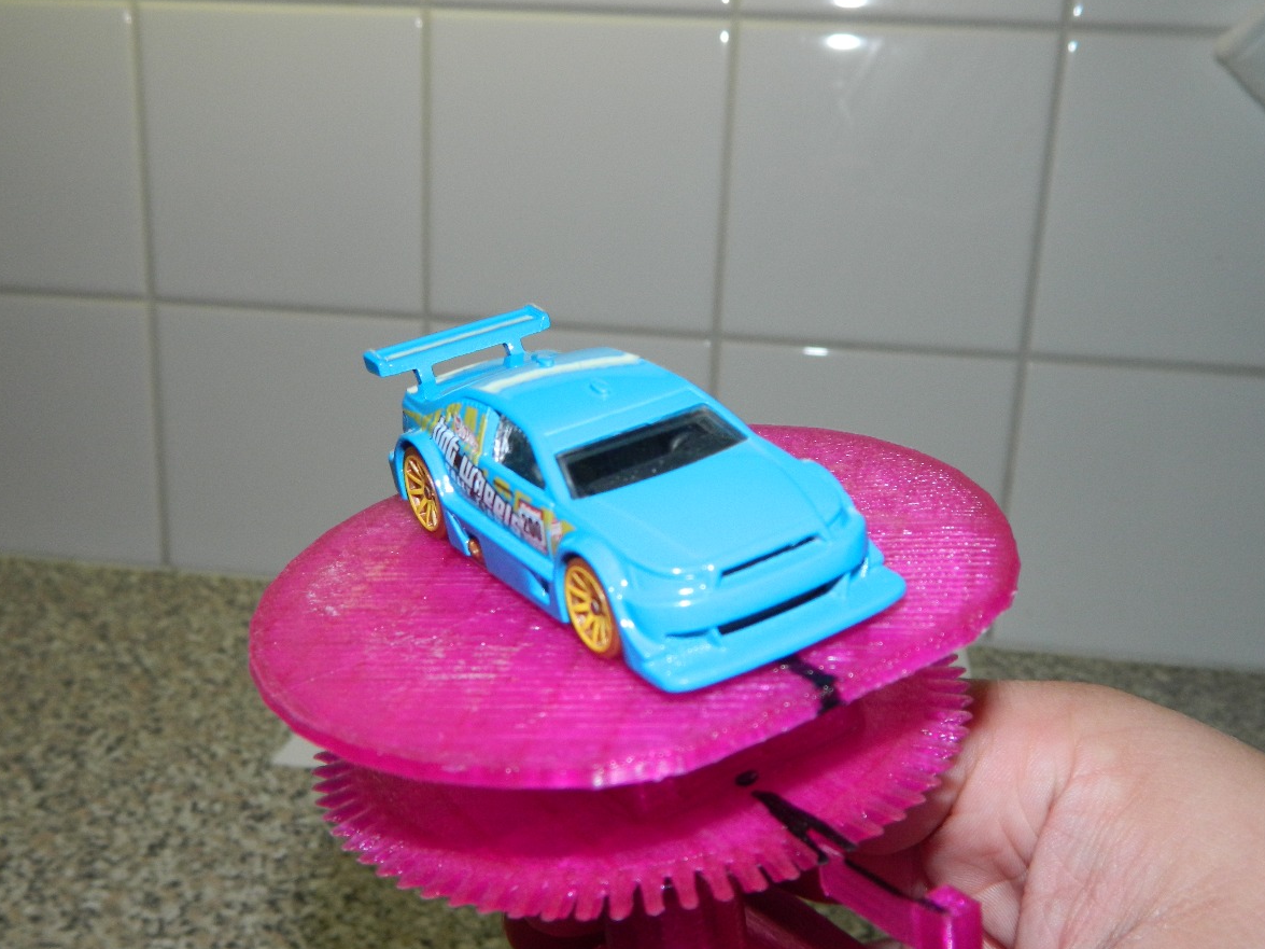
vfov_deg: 37.7
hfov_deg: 49.0
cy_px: 533
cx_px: 609
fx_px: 1389
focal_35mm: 38
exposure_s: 1/30
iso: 160
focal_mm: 5.6
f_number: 9.1
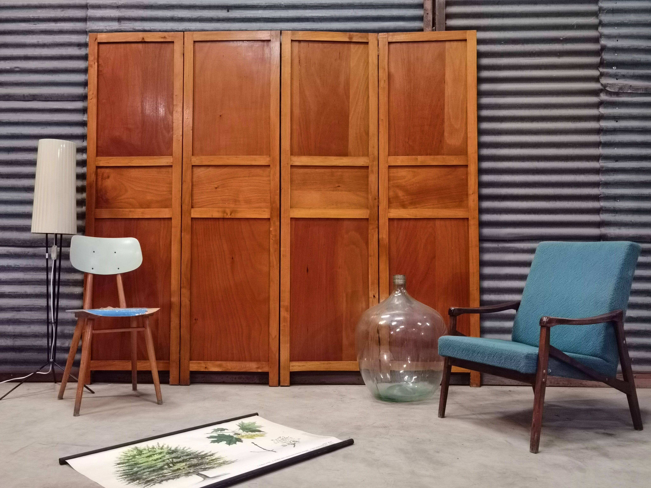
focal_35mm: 29
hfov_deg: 61.7
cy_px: 244
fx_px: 545
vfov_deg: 48.2
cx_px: 326
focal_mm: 6.71
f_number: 1.9
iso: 640
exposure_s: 1/20
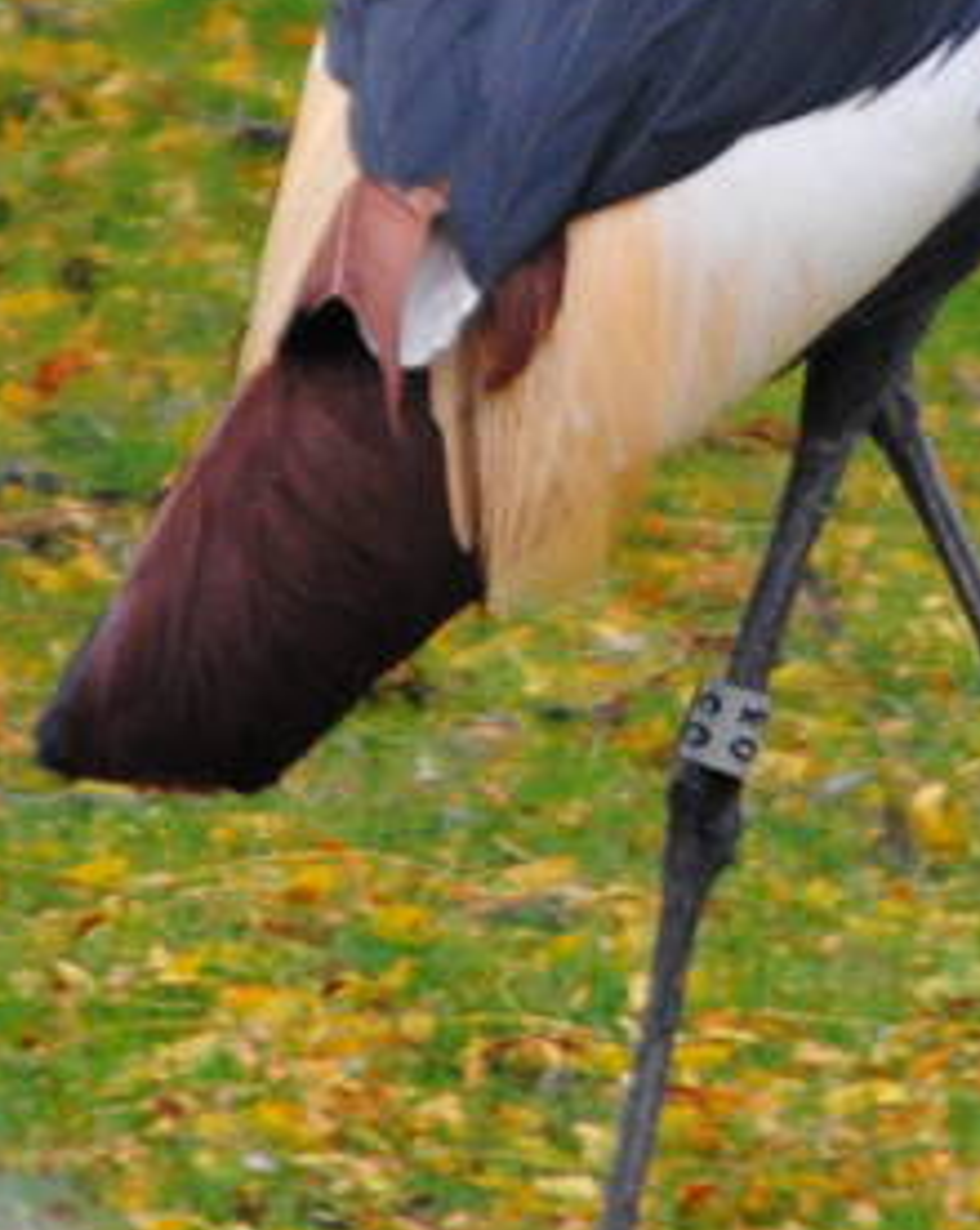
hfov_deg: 0.9
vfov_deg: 1.2
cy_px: -172
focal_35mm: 1637
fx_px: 59482
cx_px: 664
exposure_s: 1/100
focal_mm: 200
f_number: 5.6
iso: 400
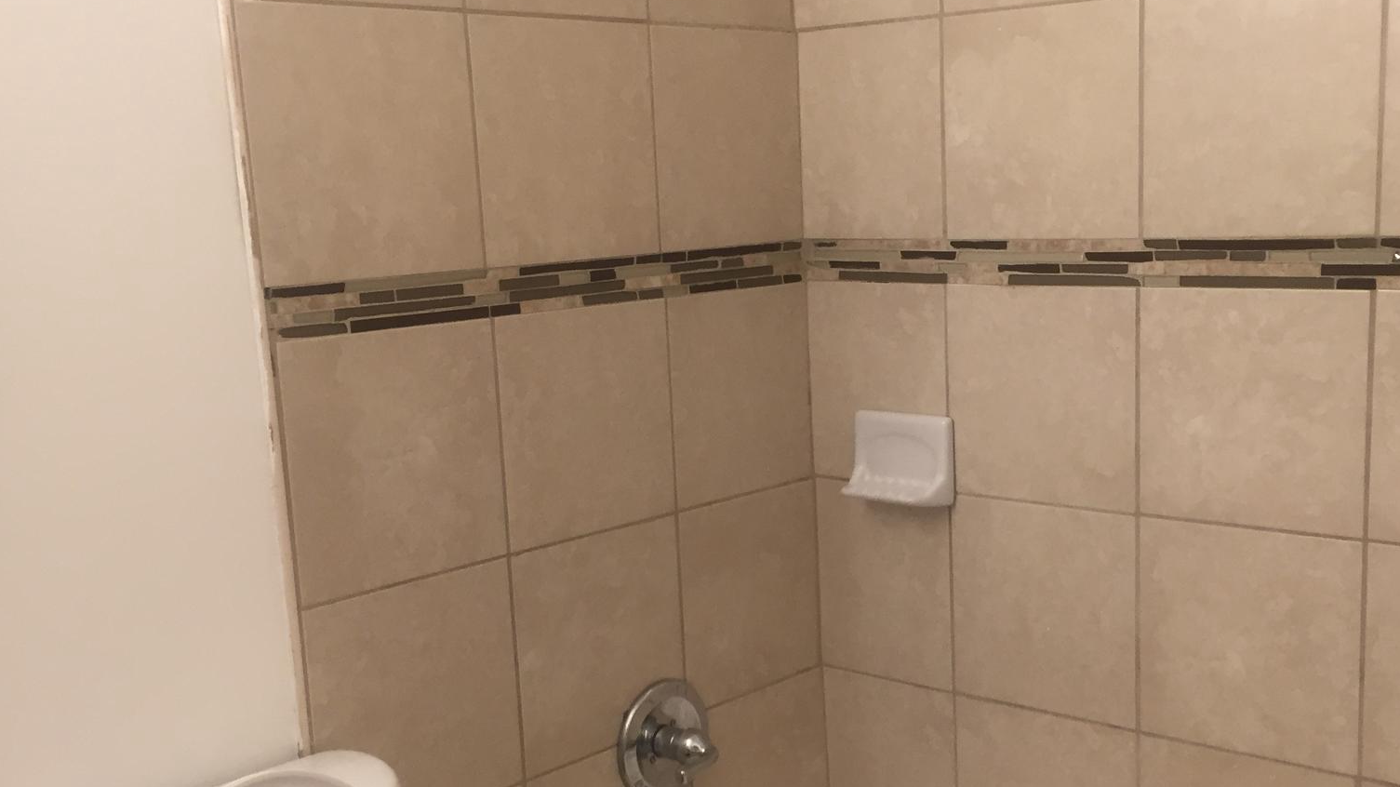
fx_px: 1596
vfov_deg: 27.6
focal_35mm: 43
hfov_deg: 47.2
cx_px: 815
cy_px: 492
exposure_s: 1/30
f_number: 2.2
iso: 32
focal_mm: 4.15
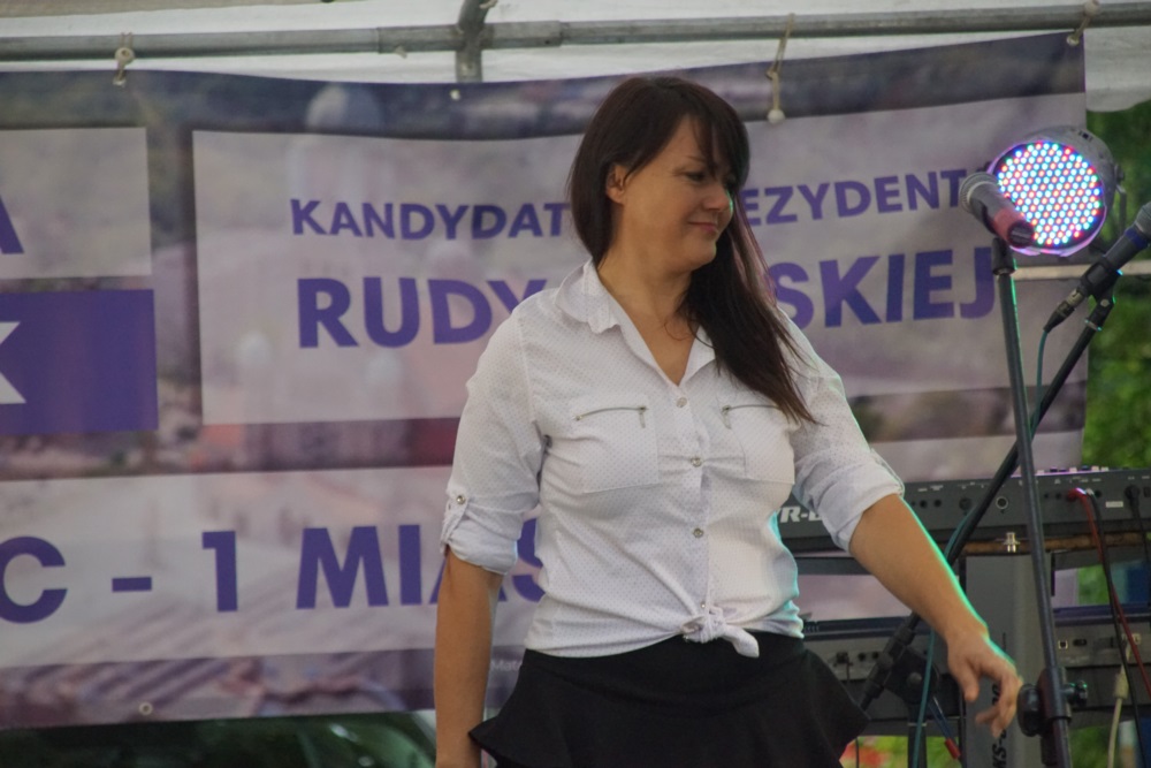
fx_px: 9592
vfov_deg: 4.6
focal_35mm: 300
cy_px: 384
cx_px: 576
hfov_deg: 6.9
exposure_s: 1/200
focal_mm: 200
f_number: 6.3
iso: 3200
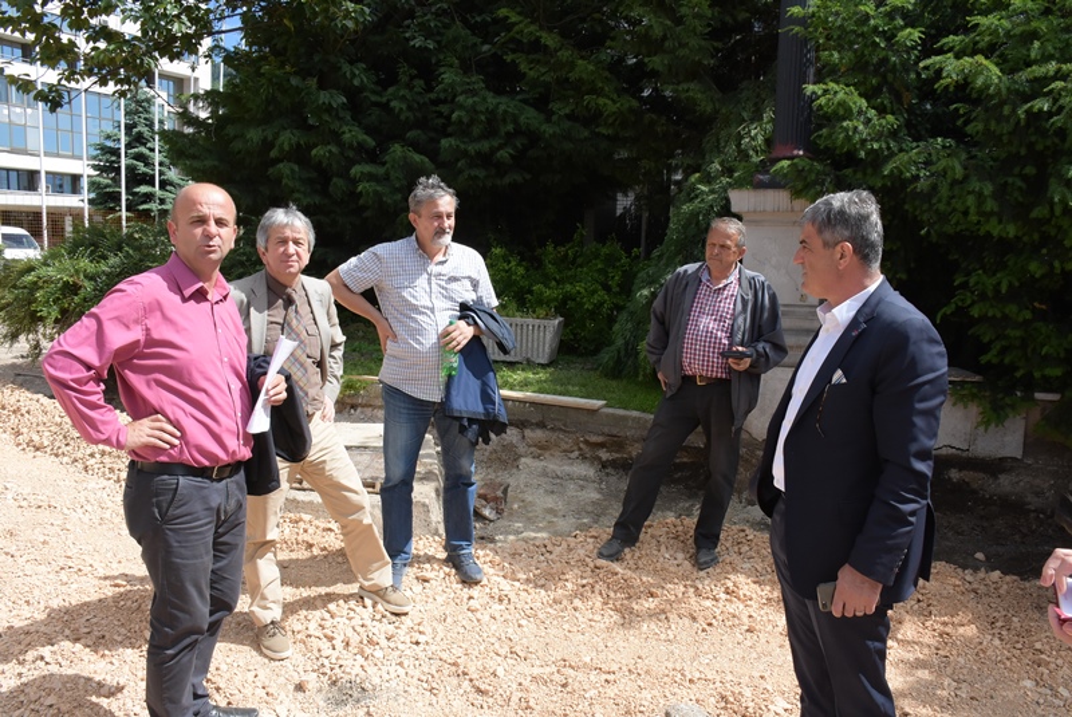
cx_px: 536
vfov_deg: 48.0
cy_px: 358
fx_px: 805
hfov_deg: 67.3
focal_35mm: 27
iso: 800
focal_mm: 18
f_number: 13
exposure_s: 1/640
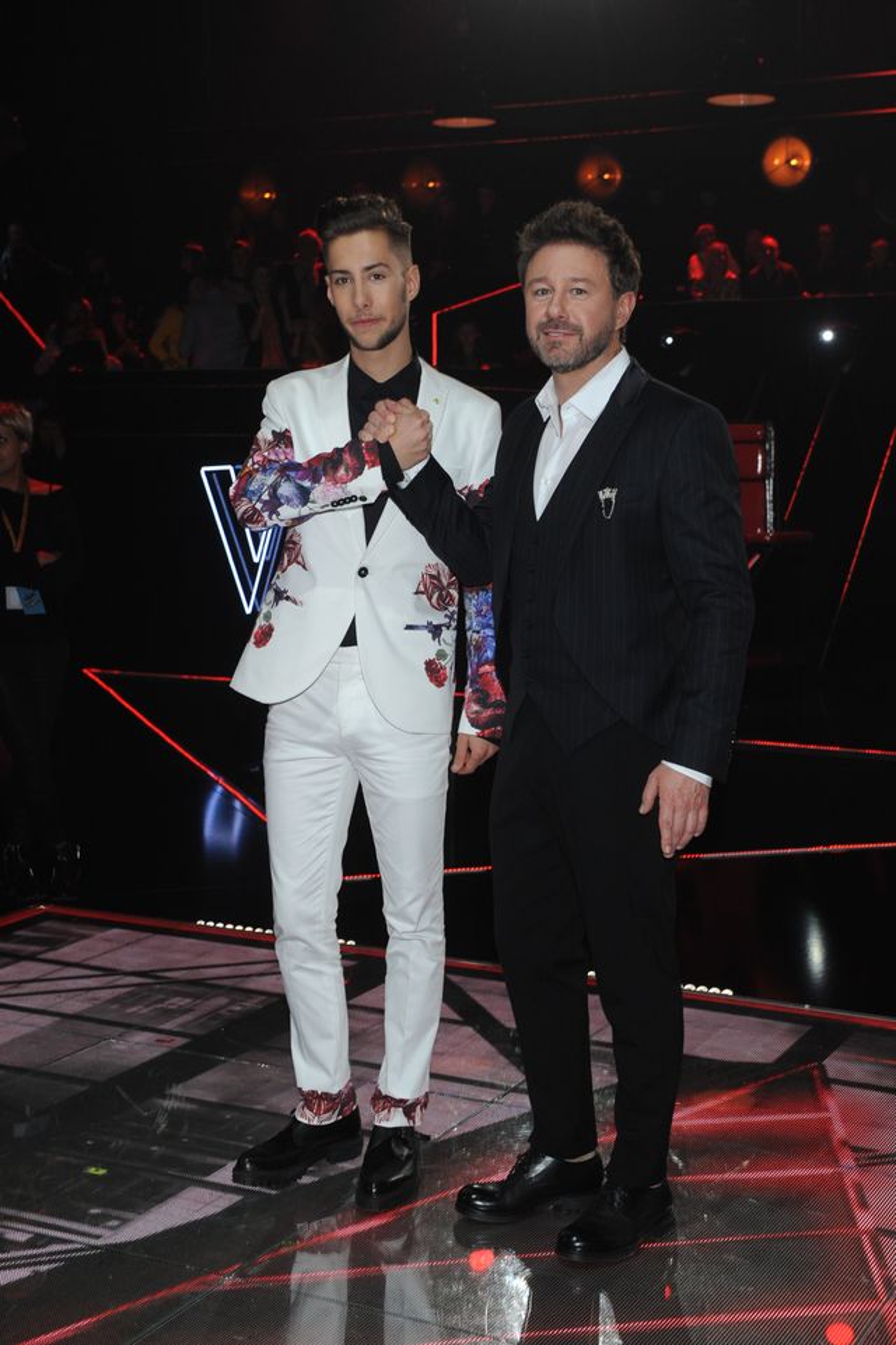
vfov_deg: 36.3
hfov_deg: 24.6
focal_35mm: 55
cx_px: 448
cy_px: 672
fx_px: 2055
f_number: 6.3
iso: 1600
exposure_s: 1/160
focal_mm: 55
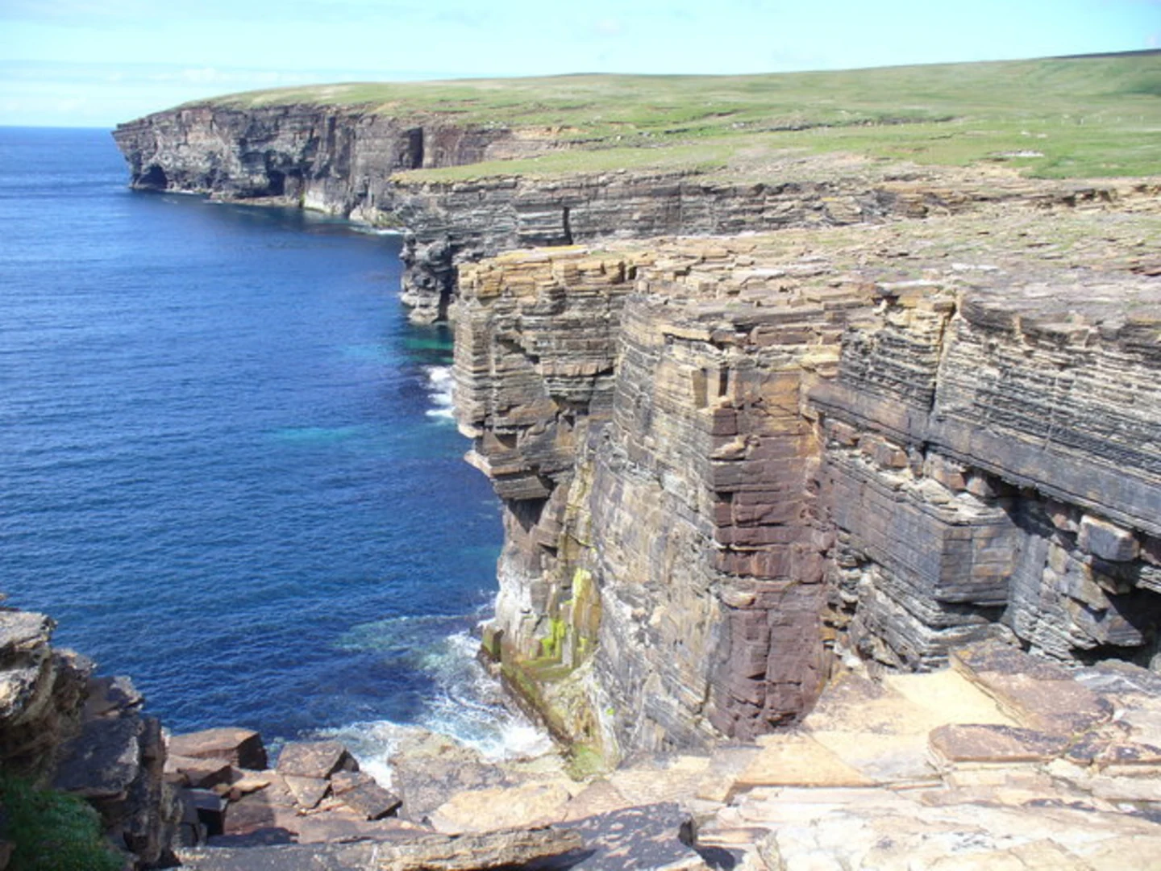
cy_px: 436
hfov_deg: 50.1
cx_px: 580
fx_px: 1241
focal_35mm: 37
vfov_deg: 38.7
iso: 80
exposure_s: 1/160
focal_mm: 6.1
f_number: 5.6
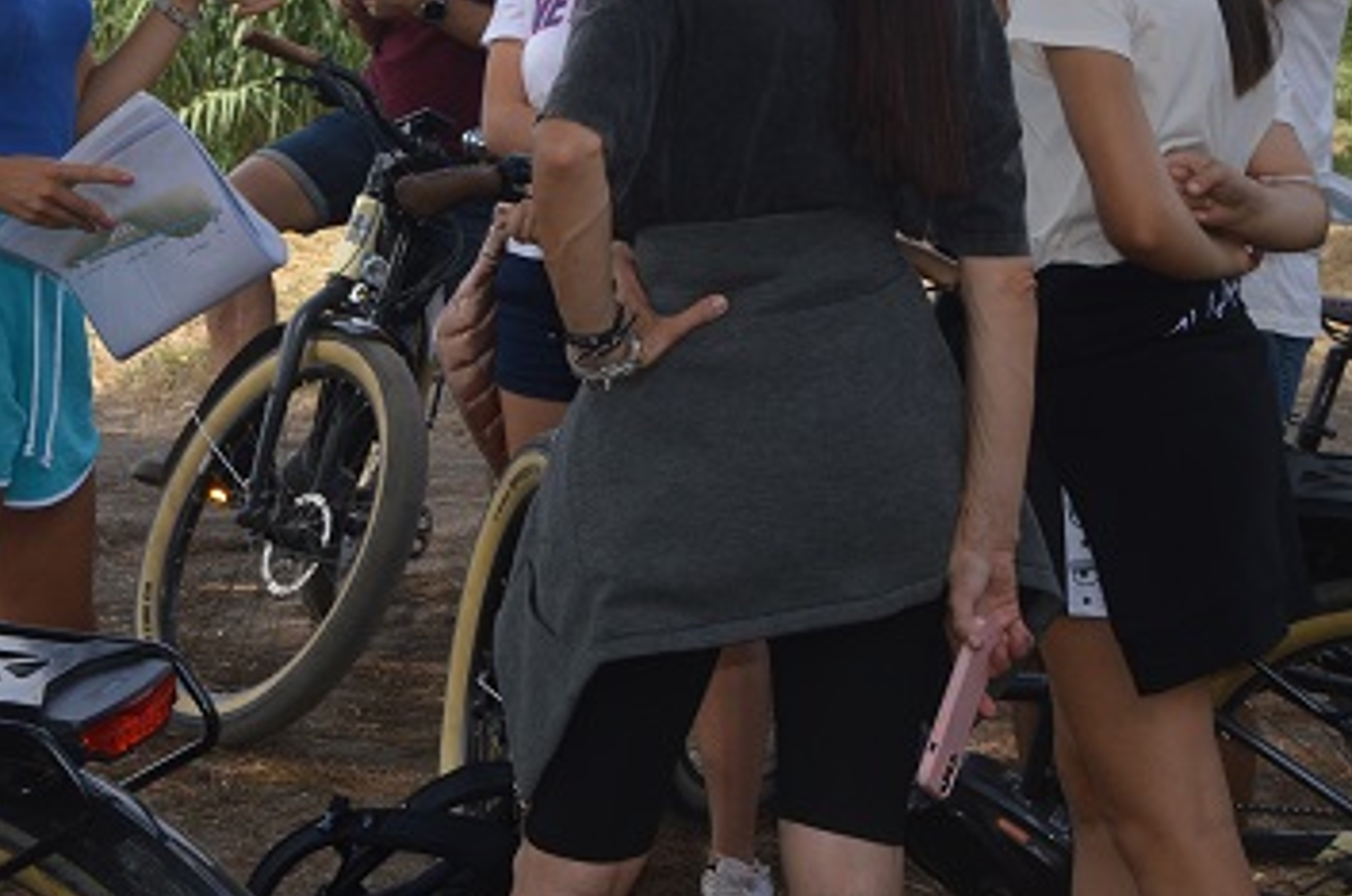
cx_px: -31
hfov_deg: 19.4
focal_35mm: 102
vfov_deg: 13.1
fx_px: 3824
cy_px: -138
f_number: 9
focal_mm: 24
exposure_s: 1/200
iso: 100
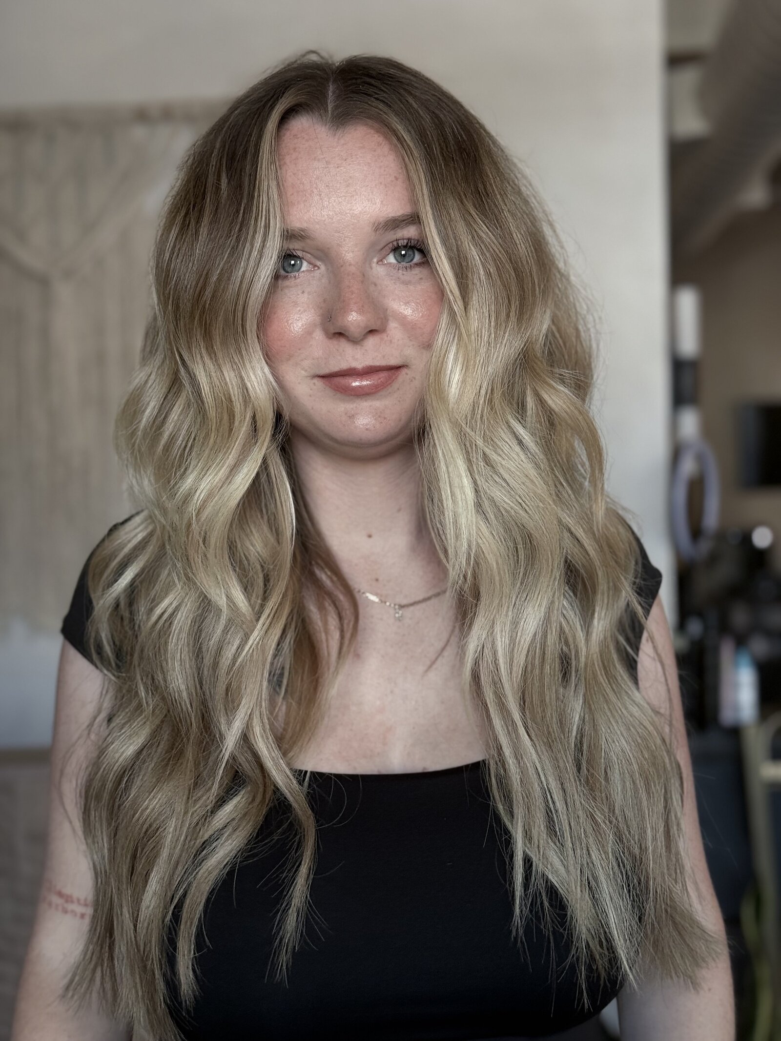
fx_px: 1444
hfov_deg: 30.3
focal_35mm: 48
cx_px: 390
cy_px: 520
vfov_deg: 39.7
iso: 80
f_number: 1.78
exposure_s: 1/120
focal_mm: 6.76
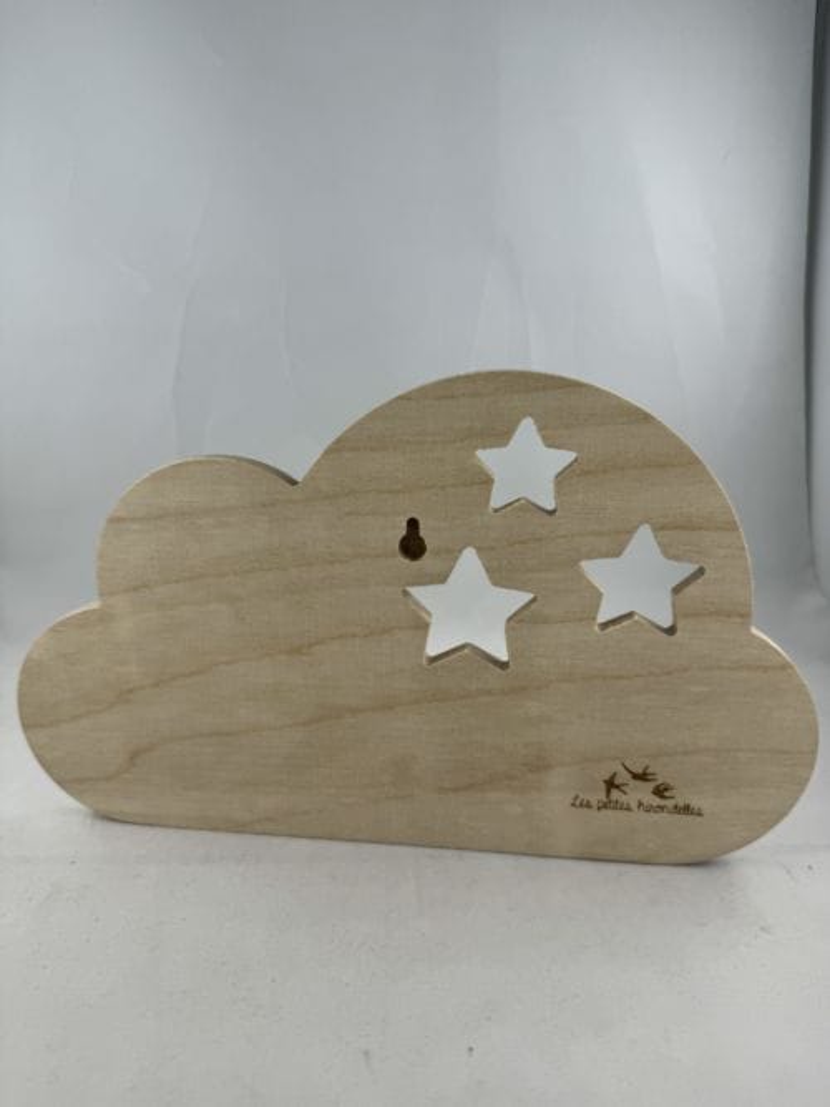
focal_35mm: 24
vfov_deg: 71.6
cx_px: 415
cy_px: 554
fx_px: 768
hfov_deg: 56.8
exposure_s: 1/148
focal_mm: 6.86
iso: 64
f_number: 1.78
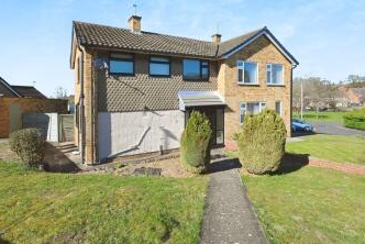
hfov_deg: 83.7
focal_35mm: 20
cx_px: 167
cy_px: 105
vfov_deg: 61.8
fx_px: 203
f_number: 8
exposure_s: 1/250
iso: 100
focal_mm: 14
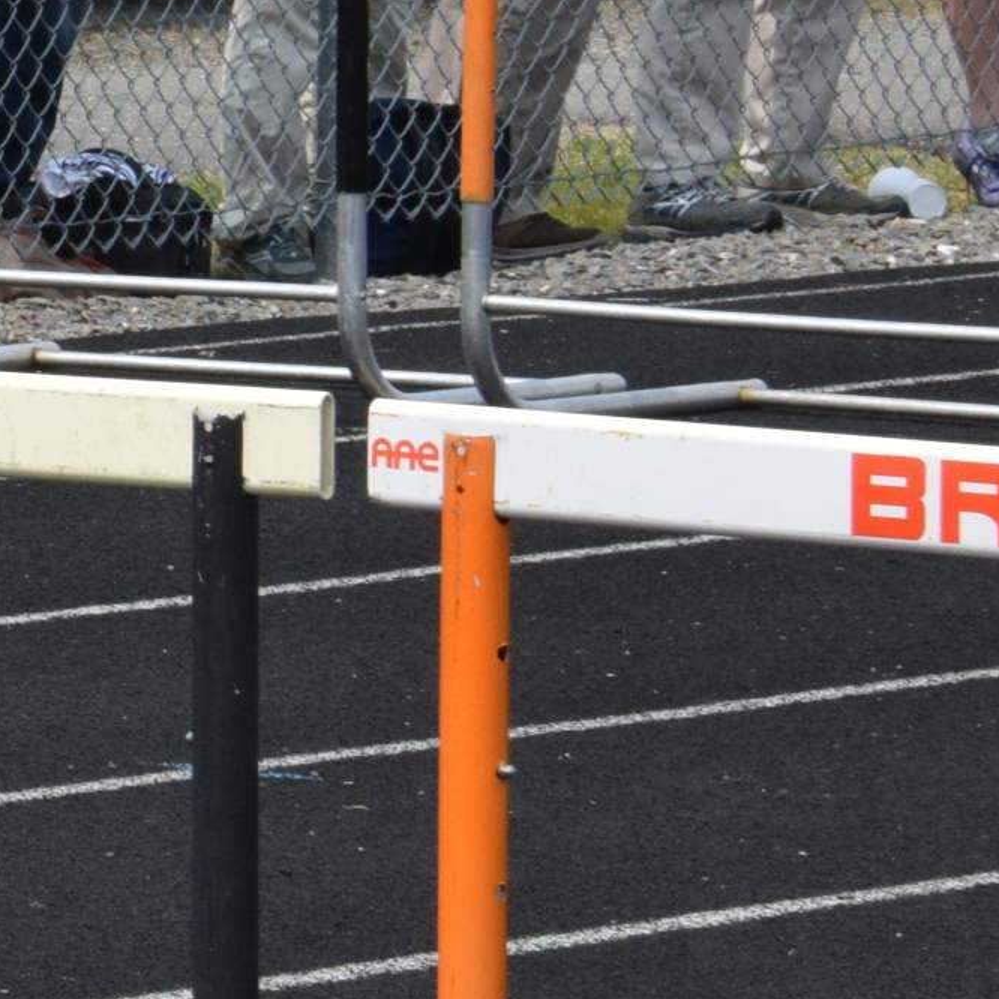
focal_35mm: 447
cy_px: 272
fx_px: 14595
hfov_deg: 3.9
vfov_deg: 3.9
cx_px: -1146
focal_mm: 78
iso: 1000
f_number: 16
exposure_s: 1/640
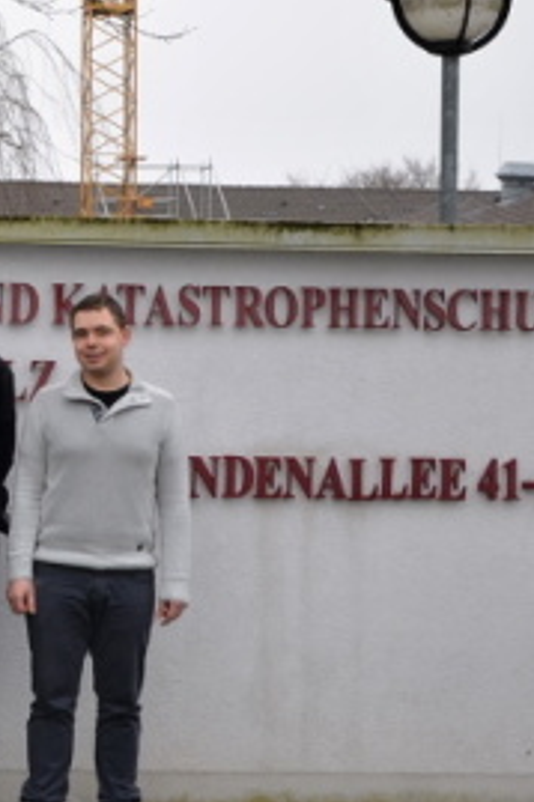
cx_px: -248
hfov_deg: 12.2
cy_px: 382
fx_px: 2384
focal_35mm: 107
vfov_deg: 19.1
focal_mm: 24
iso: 100
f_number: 4
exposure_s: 1/200
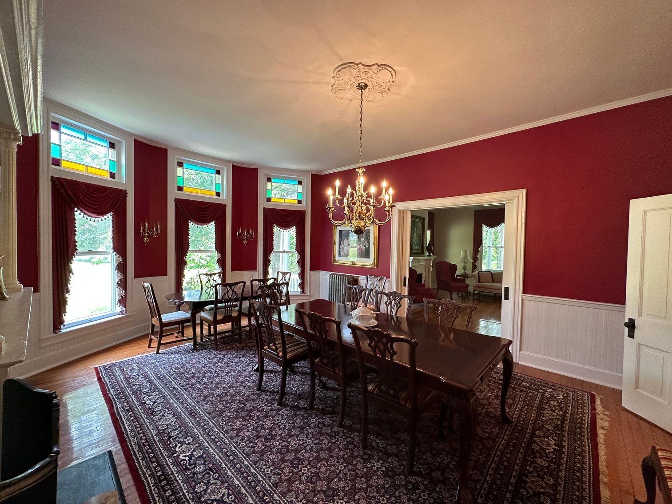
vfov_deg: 85.7
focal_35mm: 14
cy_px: 252
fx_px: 272
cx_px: 336
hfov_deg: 102.1
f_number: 2.2
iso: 320
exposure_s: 1/120
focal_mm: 2.22
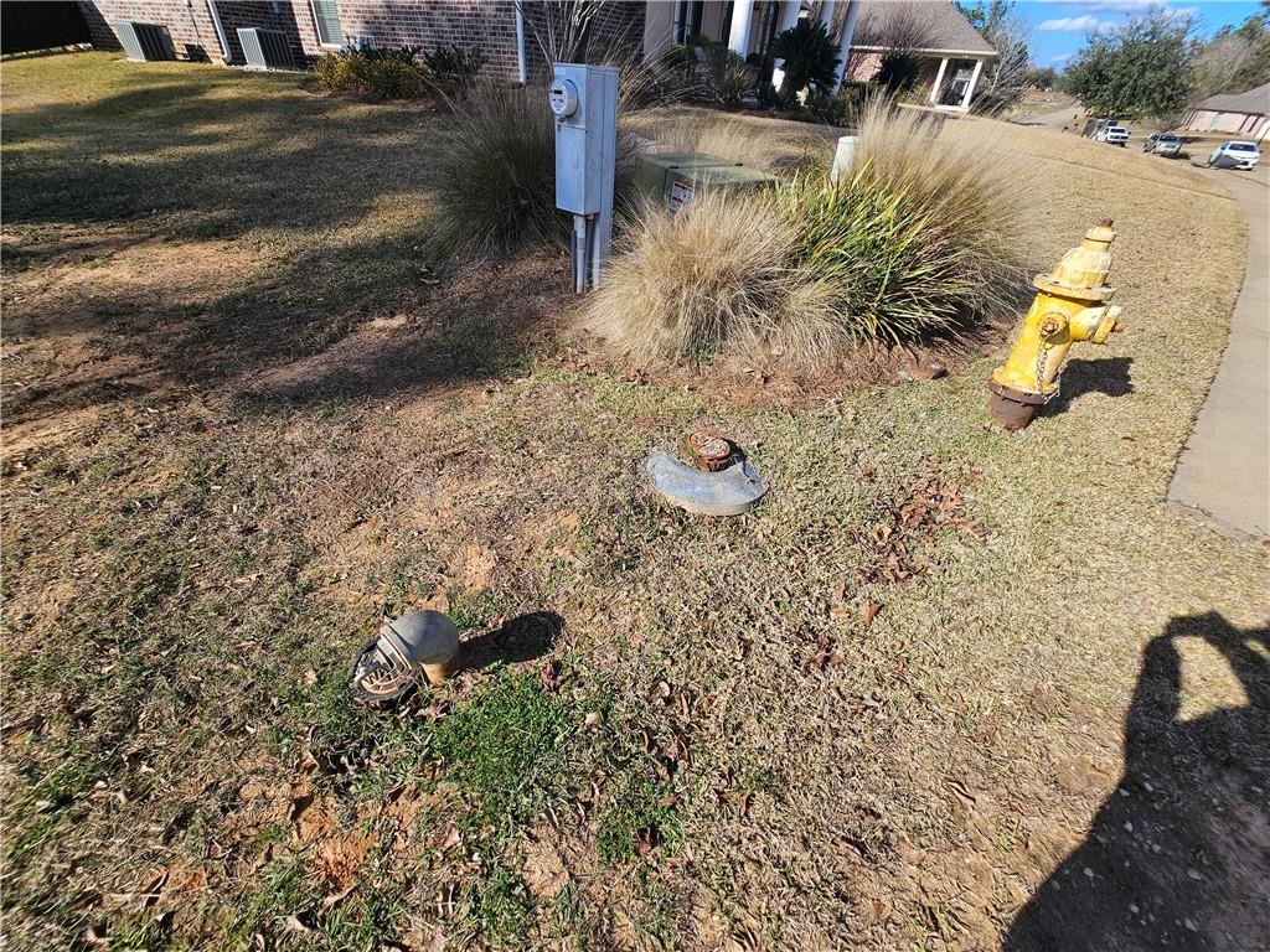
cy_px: 476
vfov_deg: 89.9
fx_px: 477
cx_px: 635
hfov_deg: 106.2
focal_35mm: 13
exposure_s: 1/1645
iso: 50
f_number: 2.2
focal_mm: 2.2
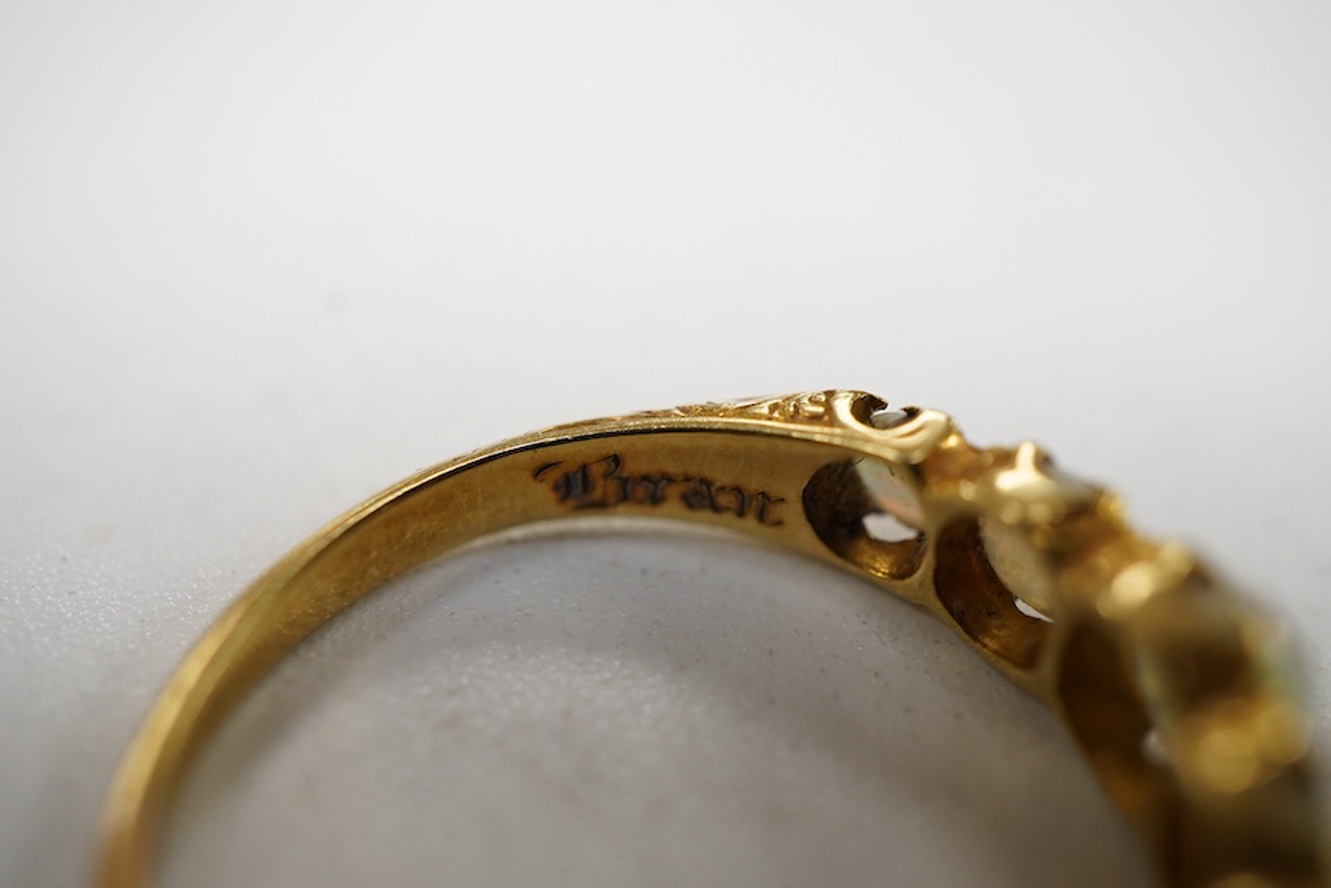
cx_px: 666
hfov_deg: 43.6
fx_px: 1664
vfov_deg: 29.9
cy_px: 444
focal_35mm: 45
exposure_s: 1/125
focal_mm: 30
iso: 1250
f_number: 10
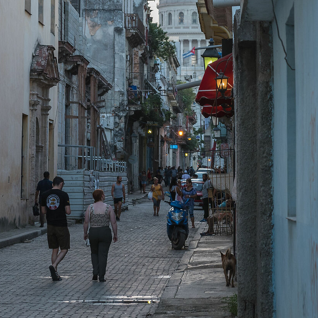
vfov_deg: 10.1
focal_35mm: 173
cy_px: 94
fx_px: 1798
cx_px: 226
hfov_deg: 10.1
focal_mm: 70
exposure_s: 1/80
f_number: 6.3
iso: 500
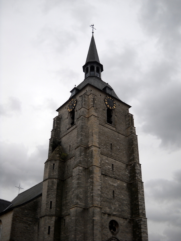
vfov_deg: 45.8
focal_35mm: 41
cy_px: 120
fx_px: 286
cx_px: 90
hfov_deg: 35.1
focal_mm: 6.72
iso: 64
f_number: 5.5
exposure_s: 1/192
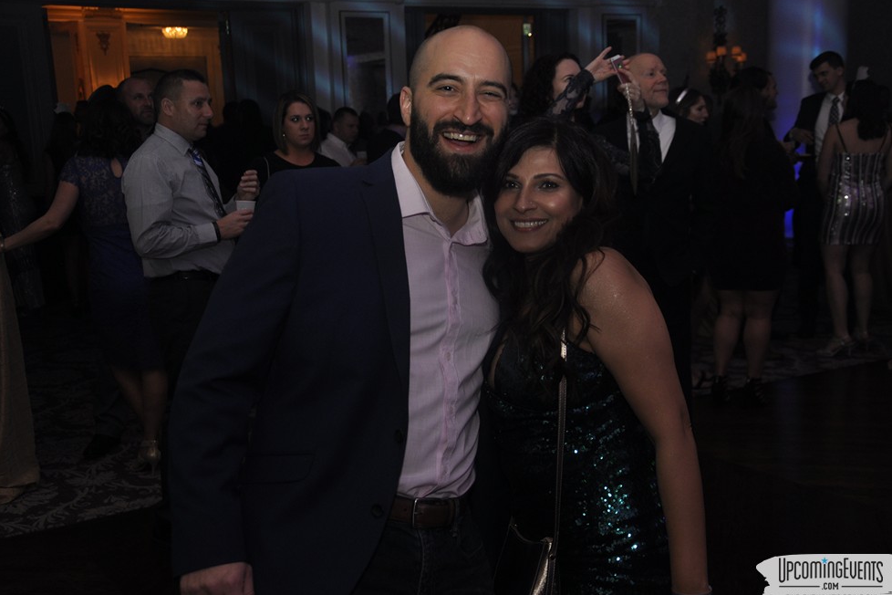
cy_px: 300
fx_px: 1214
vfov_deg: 27.5
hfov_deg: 40.3
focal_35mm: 49
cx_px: 454
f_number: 5
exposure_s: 1/60
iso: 400
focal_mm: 32
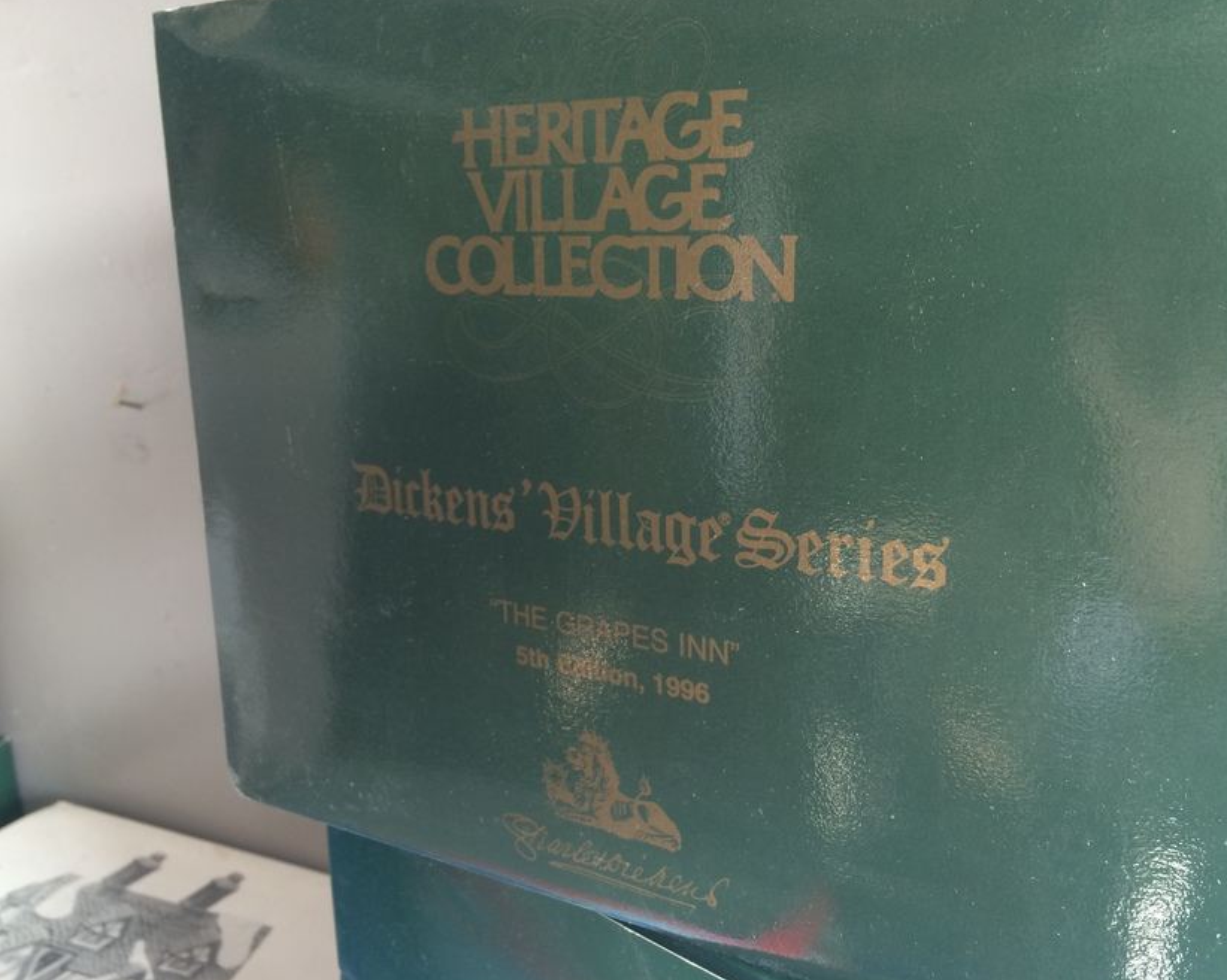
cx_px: 670
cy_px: 494
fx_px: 1125
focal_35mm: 31
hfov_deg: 57.1
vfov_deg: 47.1
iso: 64
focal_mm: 4.15
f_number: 2.2
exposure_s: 1/30
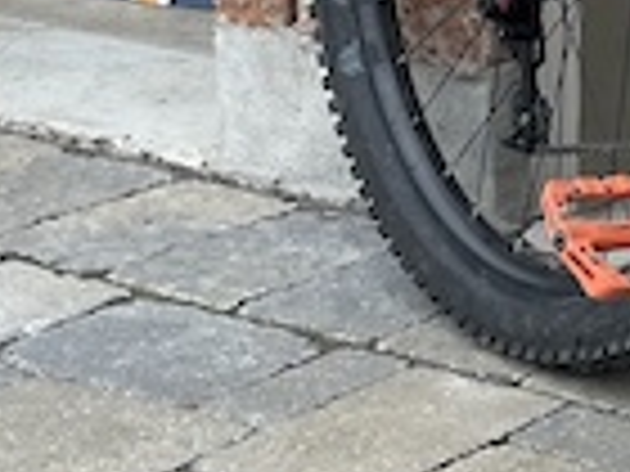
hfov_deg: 11.6
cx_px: 1354
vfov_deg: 9.8
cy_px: -135
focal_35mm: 149
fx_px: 2712
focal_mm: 4.2
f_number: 1.6
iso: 32
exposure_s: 1/430
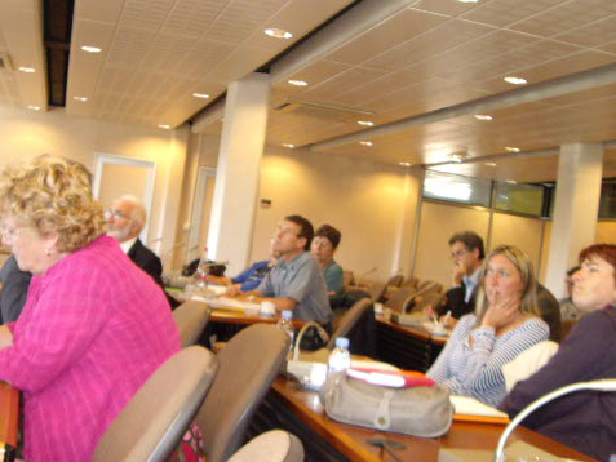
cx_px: 260
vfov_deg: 28.6
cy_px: 227
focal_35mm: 51
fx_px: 908
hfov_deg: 37.4
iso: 200
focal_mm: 6.2
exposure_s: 1/40
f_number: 2.7
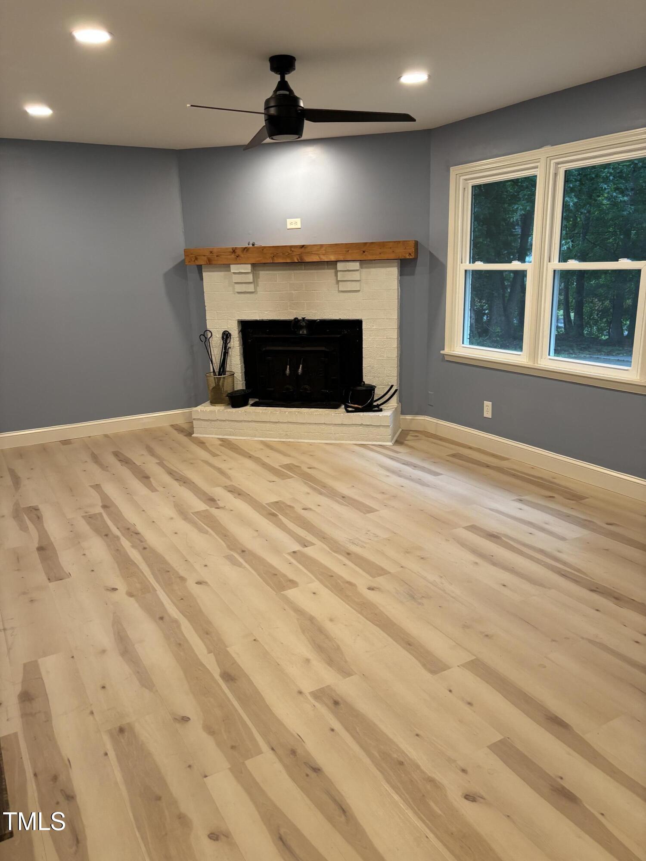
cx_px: 323
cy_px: 430
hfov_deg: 53.1
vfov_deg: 67.3
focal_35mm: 26
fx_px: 647
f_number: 1.6
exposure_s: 1/60
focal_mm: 5.96
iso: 125
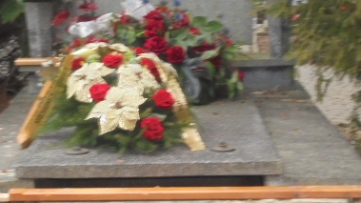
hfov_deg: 20.7
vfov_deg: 11.7
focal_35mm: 103
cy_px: 132
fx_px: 986
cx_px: 135
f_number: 5.2
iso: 400
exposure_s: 1/15
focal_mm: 10.1
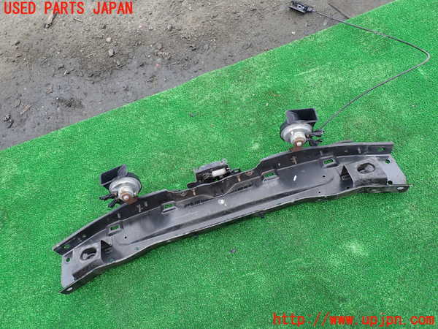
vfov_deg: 54.9
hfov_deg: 69.4
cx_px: 219
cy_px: 164
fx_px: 316
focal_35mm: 25
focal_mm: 4.5
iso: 100
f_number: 2.8
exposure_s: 1/100
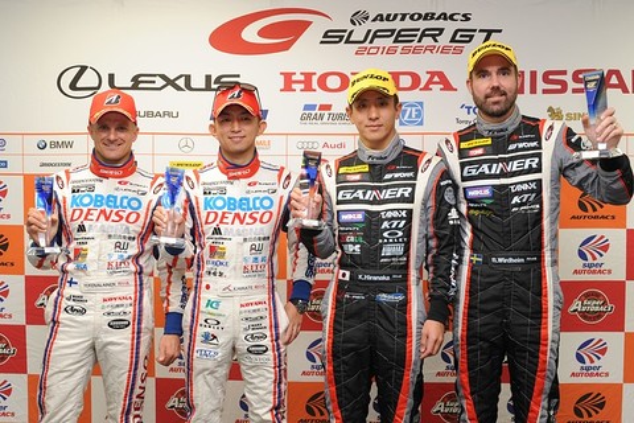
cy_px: 212
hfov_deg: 32.4
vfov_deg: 21.9
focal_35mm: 62
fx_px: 1092
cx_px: 317
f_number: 6.7
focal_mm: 62
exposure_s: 1/60
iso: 800
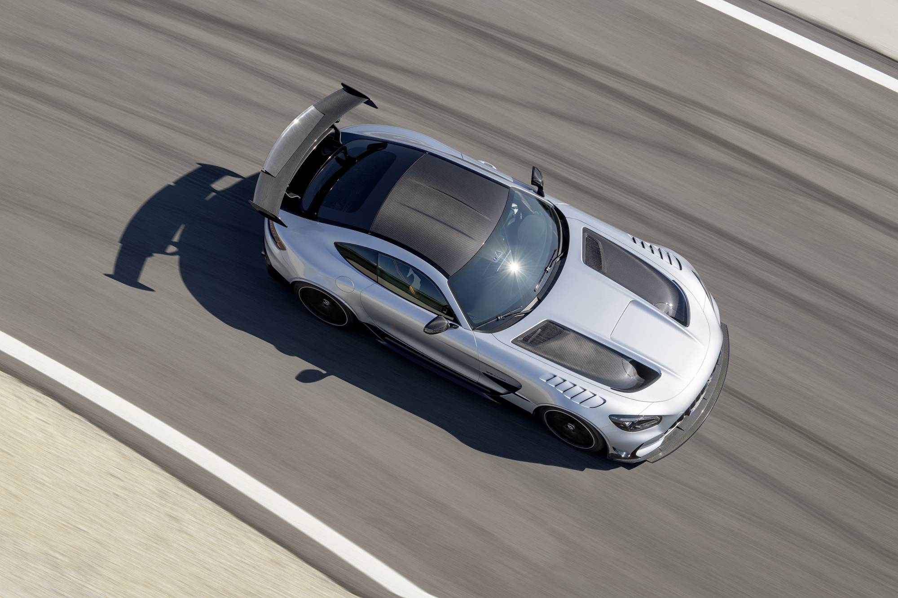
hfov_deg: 38.2
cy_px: 299
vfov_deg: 26.0
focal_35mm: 52
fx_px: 1297
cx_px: 449
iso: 100
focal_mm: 52
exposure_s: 1/125
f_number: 11
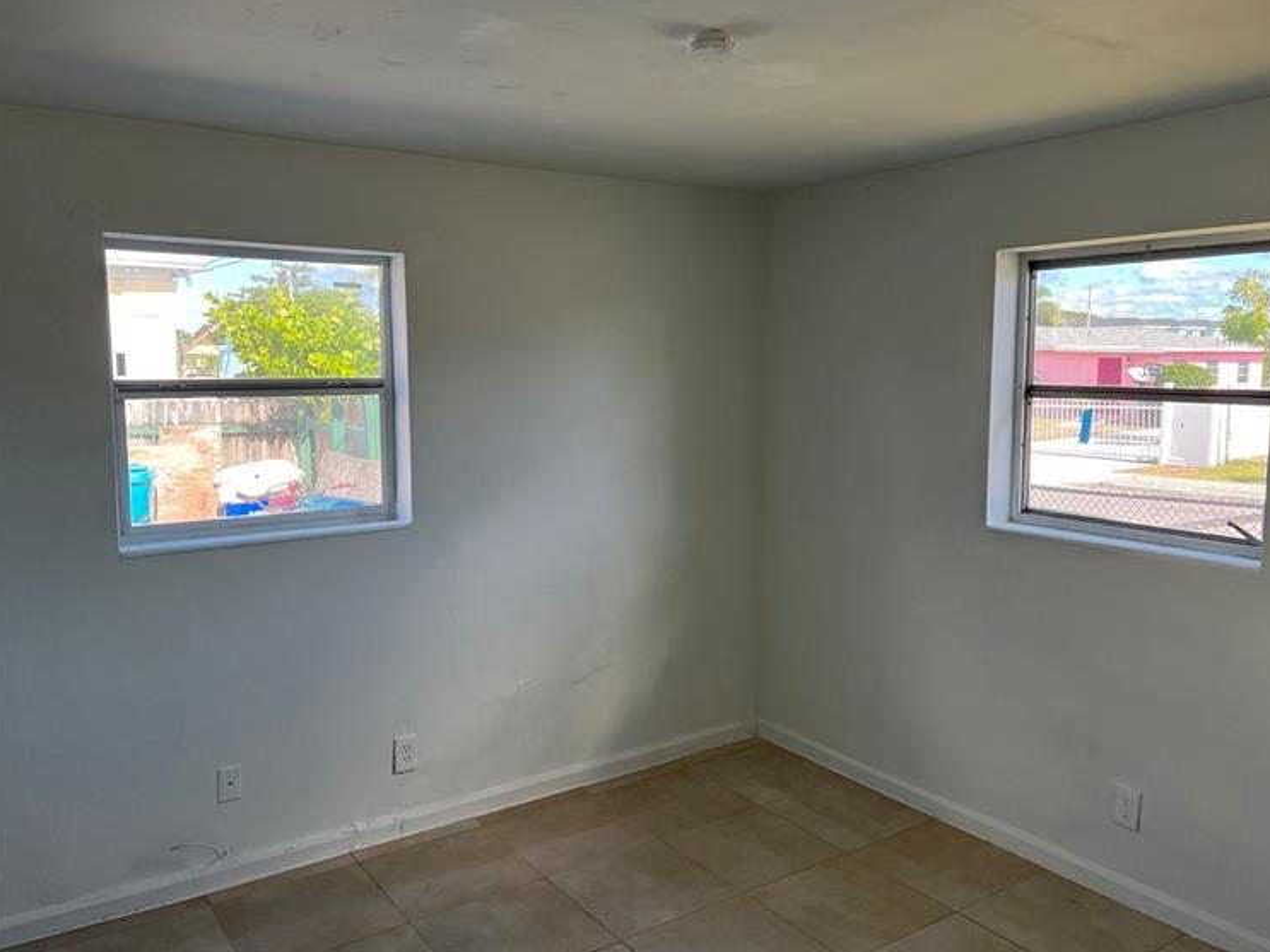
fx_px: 1027
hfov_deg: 63.4
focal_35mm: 28
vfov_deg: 49.7
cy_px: 453
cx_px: 679
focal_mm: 5.7
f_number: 1.5
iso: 50
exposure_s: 1/410
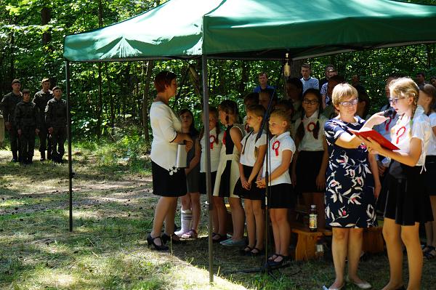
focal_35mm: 68
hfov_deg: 29.9
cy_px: 145
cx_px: 218
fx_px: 817
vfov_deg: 20.1
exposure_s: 1/80
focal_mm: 45
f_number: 5
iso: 125
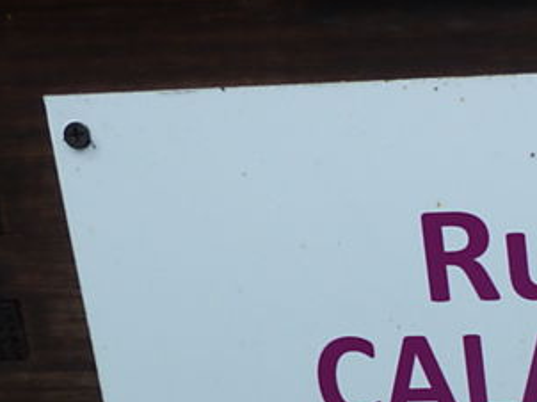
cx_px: 608
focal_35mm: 106
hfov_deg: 17.8
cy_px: 301
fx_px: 1643
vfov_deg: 13.9
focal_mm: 6.5
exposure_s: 1/125
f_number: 4
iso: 80
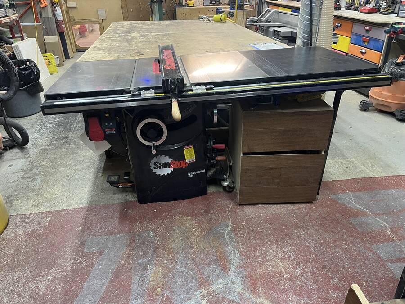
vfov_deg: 53.1
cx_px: 202
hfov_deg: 67.3
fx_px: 304
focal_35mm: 26
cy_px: 152
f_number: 1.6
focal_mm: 5.1
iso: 200
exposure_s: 1/60
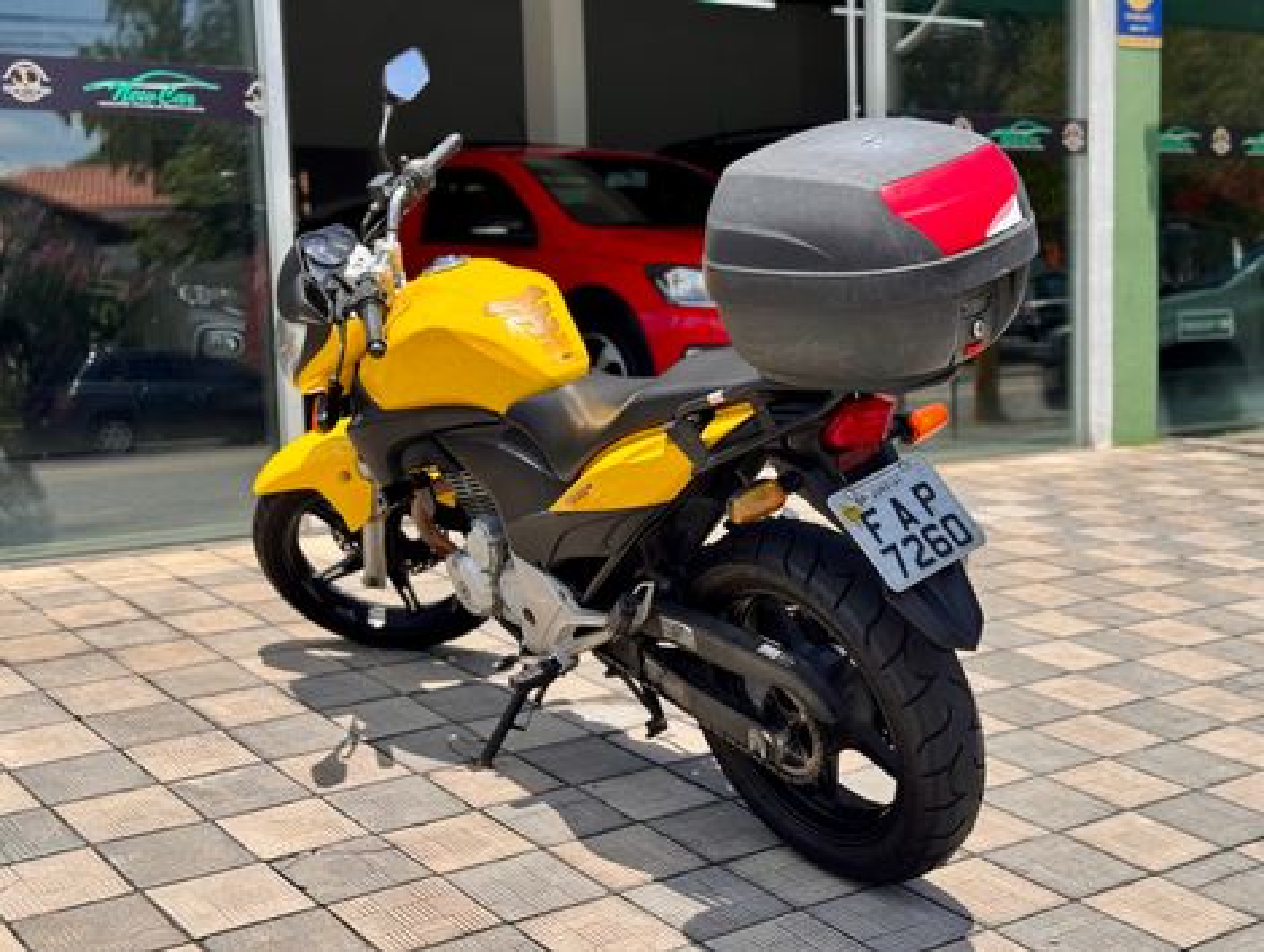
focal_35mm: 48
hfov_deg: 39.6
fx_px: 1755
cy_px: 476
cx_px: 632
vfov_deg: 30.3
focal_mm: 6.76
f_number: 1.78
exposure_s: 1/3425
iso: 64
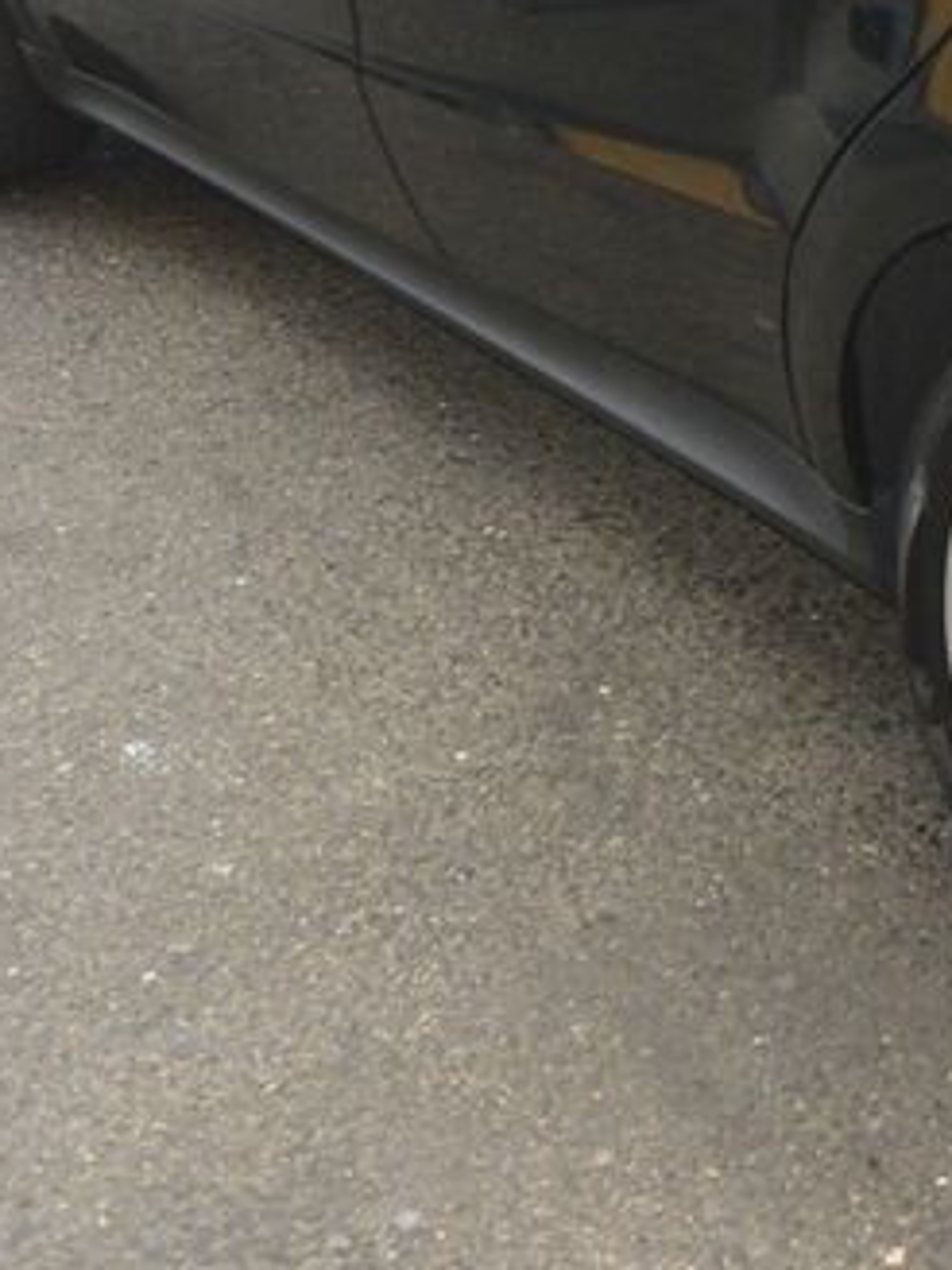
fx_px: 2970
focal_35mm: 81
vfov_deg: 23.1
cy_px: -10
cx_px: 1591
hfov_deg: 16.0
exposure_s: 1/250
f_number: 3.5
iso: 180
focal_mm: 10
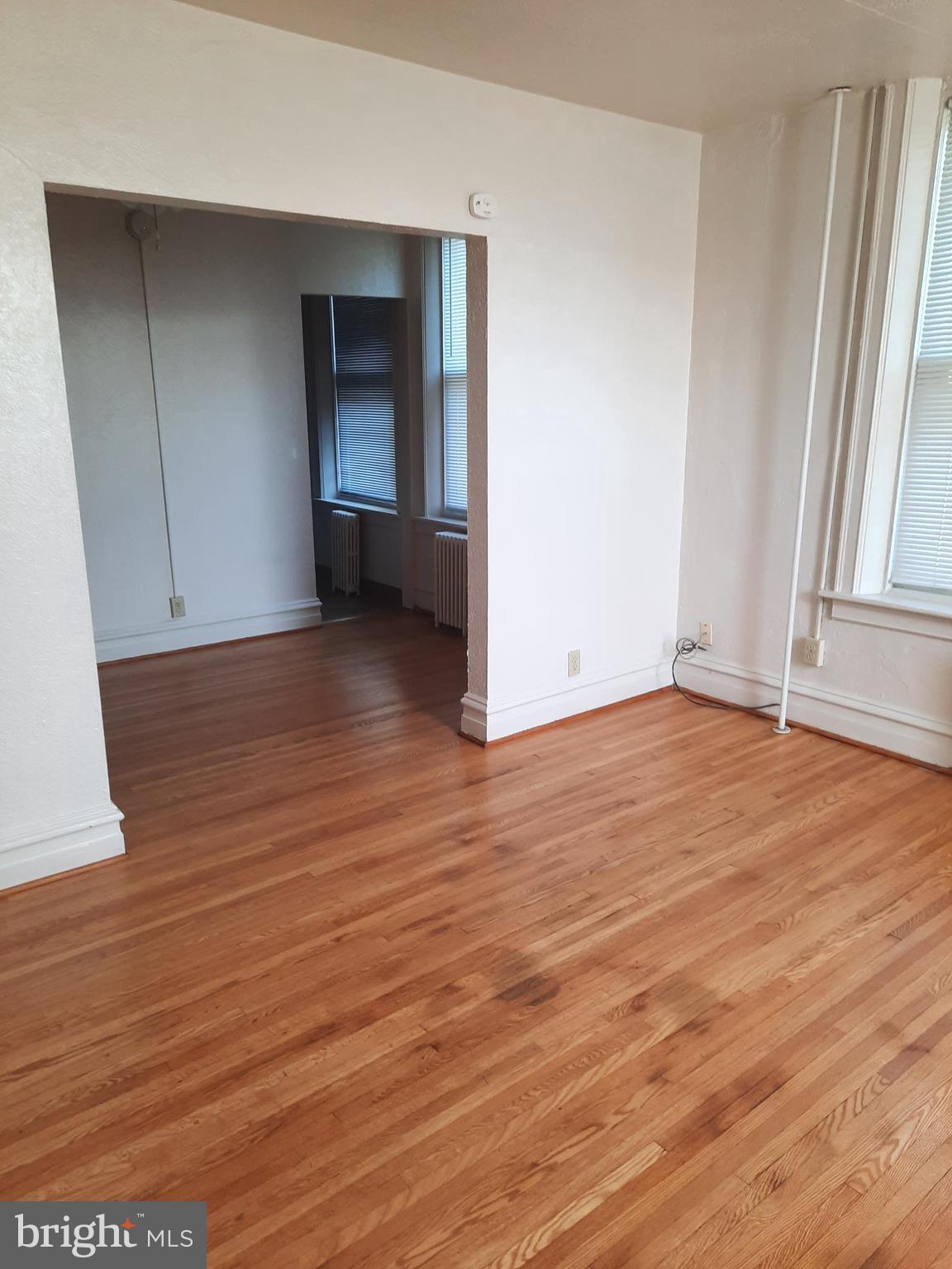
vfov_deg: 69.4
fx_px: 917
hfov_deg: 54.9
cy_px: 634
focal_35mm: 25
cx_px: 476
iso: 64
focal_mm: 4.6
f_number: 2
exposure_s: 1/60
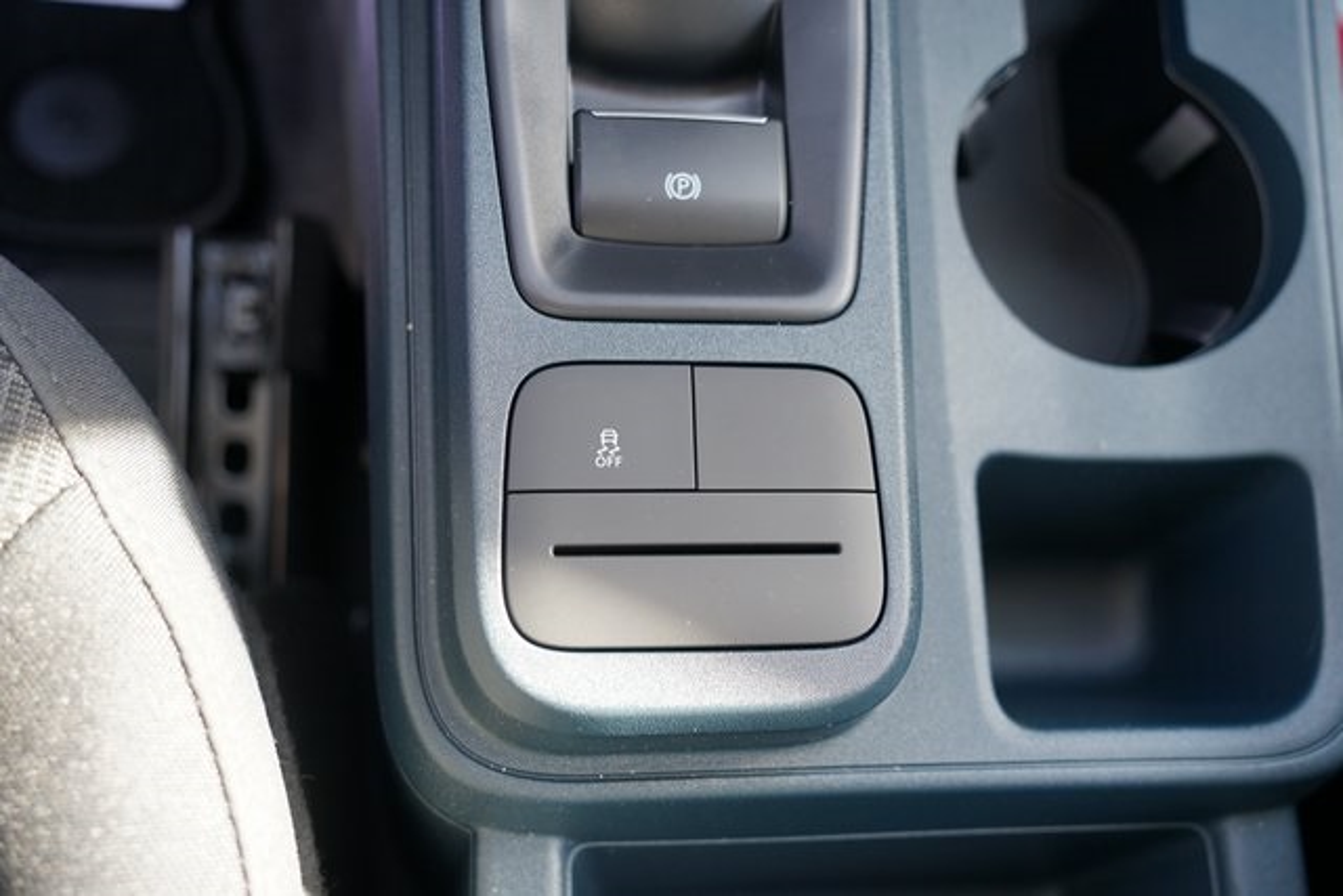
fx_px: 1455
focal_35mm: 39
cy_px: 448
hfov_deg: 49.5
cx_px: 672
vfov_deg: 34.2
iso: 250
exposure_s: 1/60
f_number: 4
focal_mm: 39
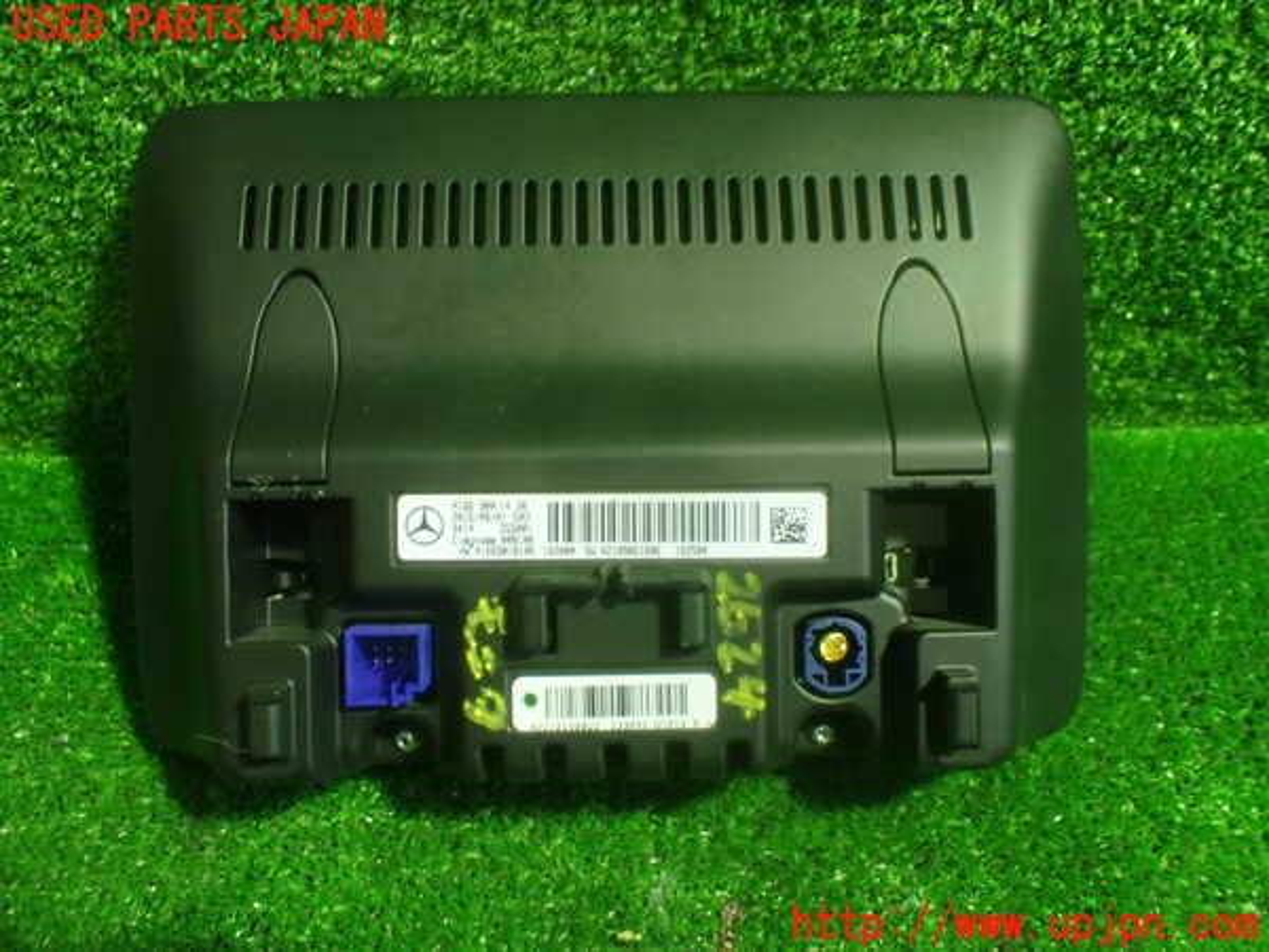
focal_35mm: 30
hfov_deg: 60.0
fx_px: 1100
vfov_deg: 46.8
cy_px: 476
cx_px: 634
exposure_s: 1/60
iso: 800
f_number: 2.3
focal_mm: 5.4
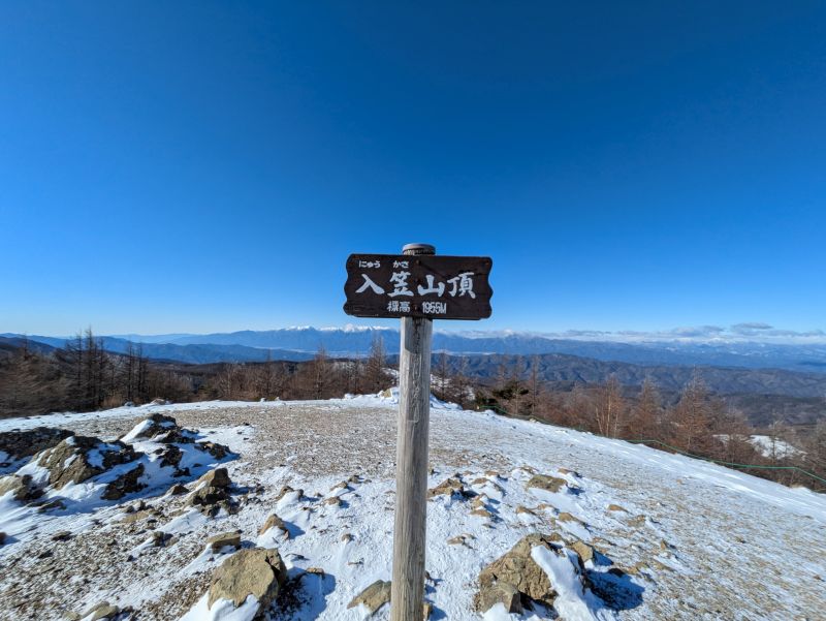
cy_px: 310
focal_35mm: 14
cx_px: 413
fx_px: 334
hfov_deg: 102.0
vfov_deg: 85.7
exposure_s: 1/2747
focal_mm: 1.83
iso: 48
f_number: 2.2
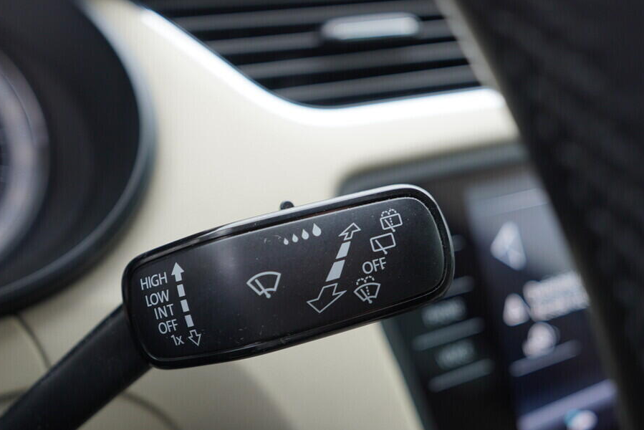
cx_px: 278
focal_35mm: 41
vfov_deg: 32.6
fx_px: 734
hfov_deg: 47.3
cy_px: 238
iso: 160
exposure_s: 1/40
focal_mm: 24
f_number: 2.8
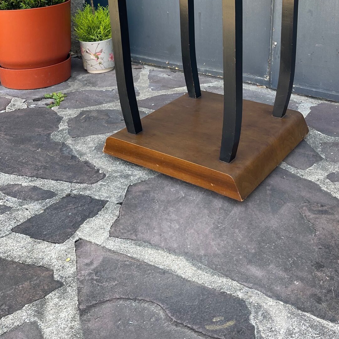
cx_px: 197
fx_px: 476
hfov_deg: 39.1
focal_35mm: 43
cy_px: 67
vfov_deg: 37.7
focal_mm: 5.1
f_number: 1.6
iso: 32
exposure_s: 1/160
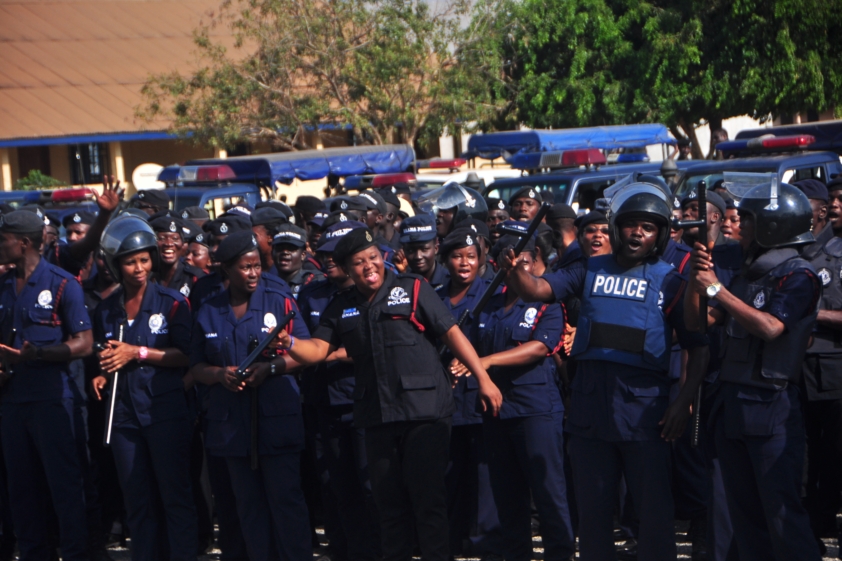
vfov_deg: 8.7
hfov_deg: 13.0
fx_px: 3707
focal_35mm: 159
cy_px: 281
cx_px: 423
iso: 200
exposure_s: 1/2000
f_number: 5.6
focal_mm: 105
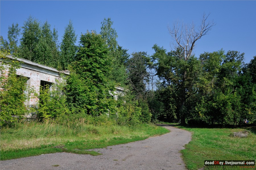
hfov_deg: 53.2
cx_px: 128
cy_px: 85
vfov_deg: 36.8
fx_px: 256
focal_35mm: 36
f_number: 7.1
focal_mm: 24
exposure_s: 1/800
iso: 200
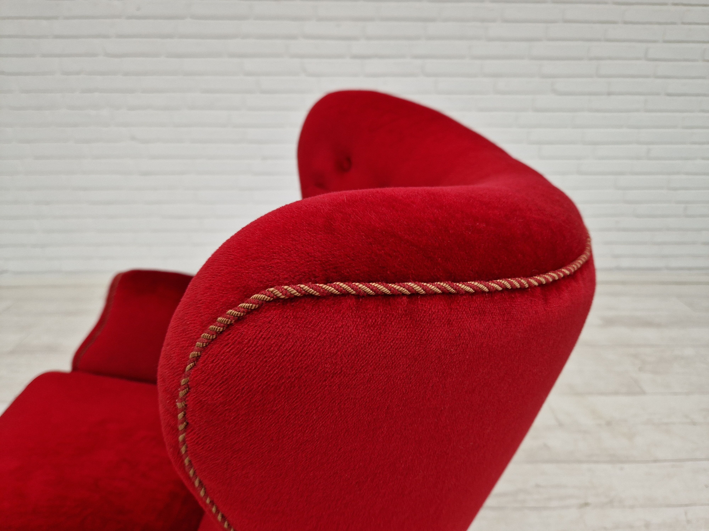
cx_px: 354
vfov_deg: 58.9
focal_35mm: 23
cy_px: 266
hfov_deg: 73.9
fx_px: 471
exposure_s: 1/382
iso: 50
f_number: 1.8
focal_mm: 5.4
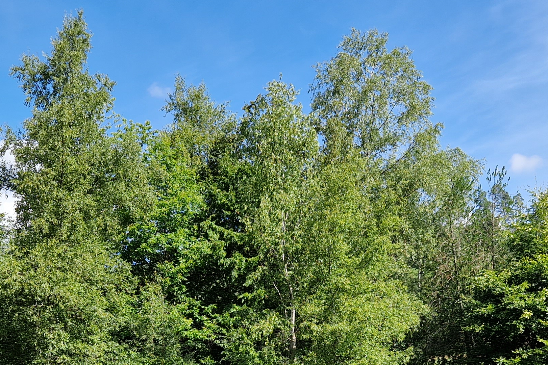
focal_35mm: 59
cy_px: 389
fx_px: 898
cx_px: 240
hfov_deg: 33.9
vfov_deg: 21.9
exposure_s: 1/980
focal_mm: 5.4
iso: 50
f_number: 1.8
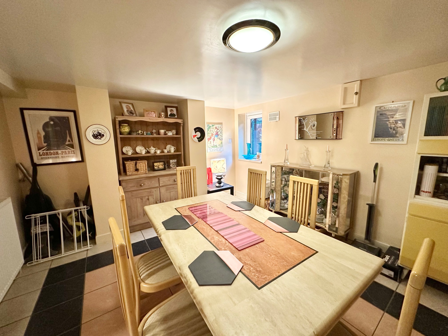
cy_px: 168
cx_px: 224
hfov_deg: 102.1
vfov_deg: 85.7
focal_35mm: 14
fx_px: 181
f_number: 2.2
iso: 400
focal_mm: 2.22
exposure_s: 1/50
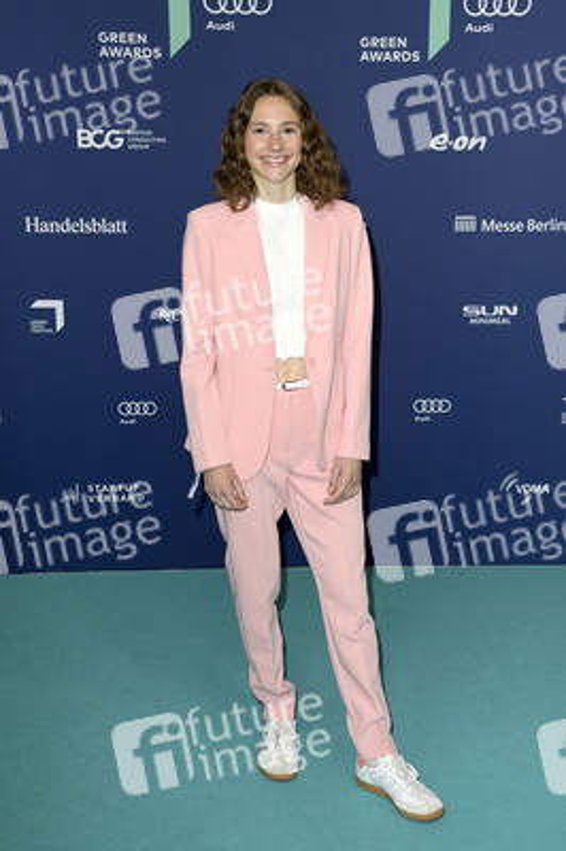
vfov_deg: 41.1
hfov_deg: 28.0
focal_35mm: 48
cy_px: 426
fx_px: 1134
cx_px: 283
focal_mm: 48
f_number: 6.3
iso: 640
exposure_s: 1/250
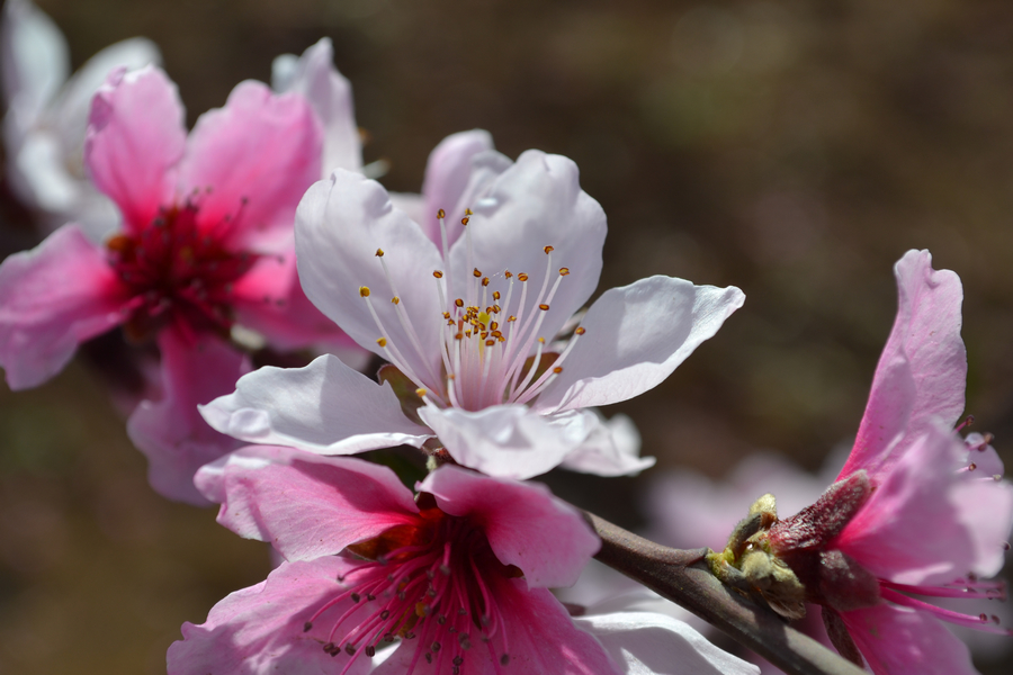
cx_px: 506
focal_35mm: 72
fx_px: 2026
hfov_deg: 28.1
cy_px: 338
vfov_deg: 18.9
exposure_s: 1/250
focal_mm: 48
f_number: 8
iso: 100
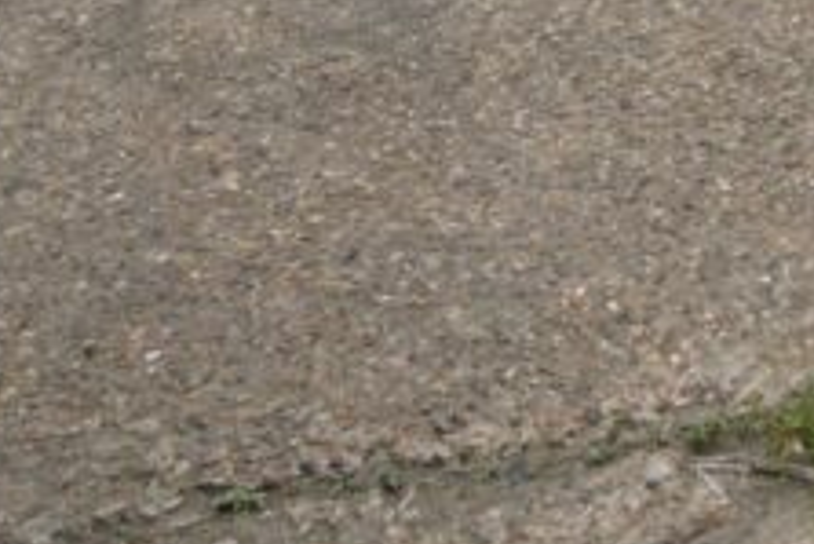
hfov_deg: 18.3
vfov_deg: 12.0
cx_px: 1493
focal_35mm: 86
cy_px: -856
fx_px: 1946
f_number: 7.1
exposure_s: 1/800
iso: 400
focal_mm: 16
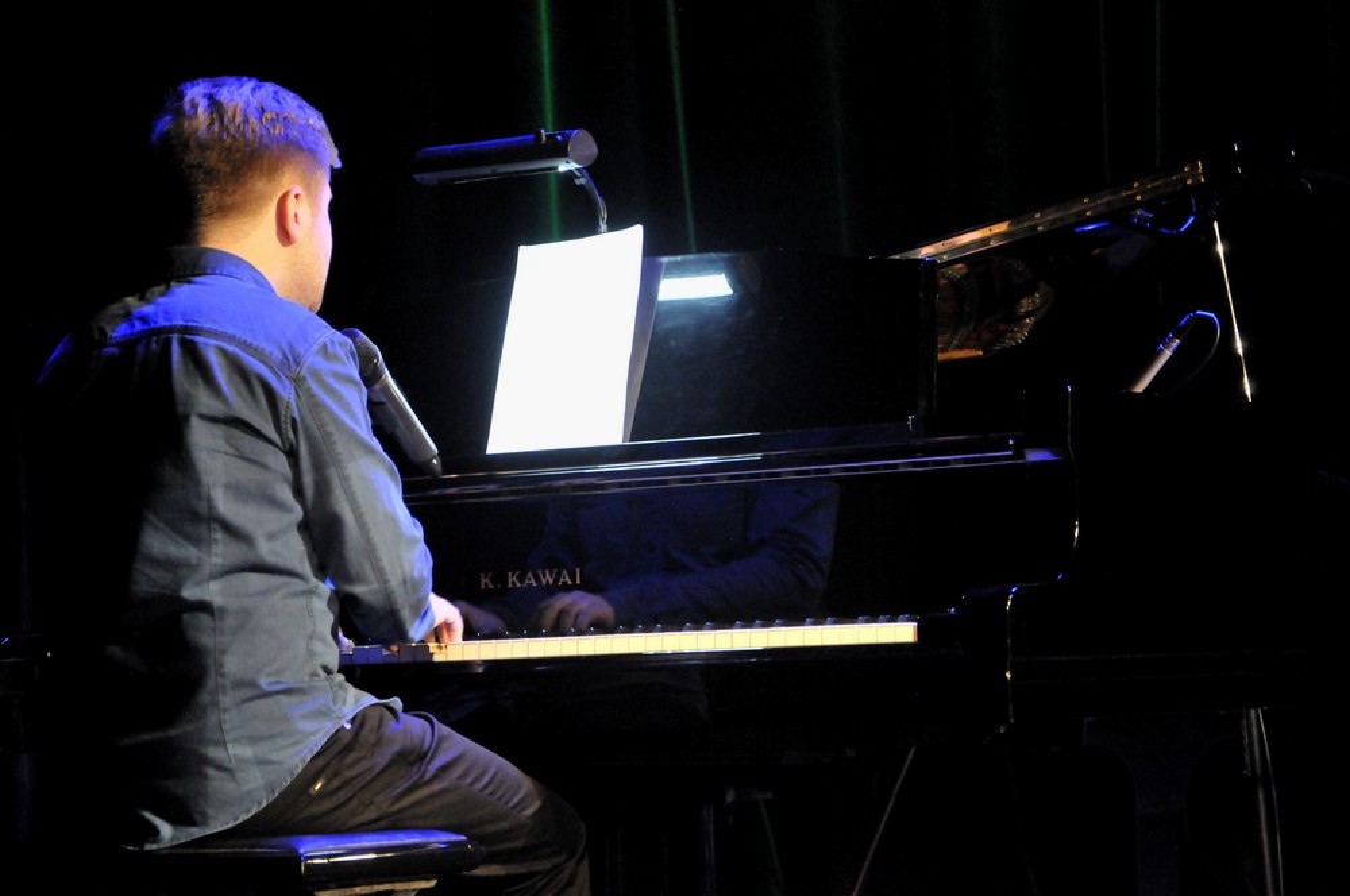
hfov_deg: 19.5
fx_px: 3932
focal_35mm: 105
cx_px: 675
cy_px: 448
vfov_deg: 13.0
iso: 3200
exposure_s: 1/15
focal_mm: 70
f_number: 5.3
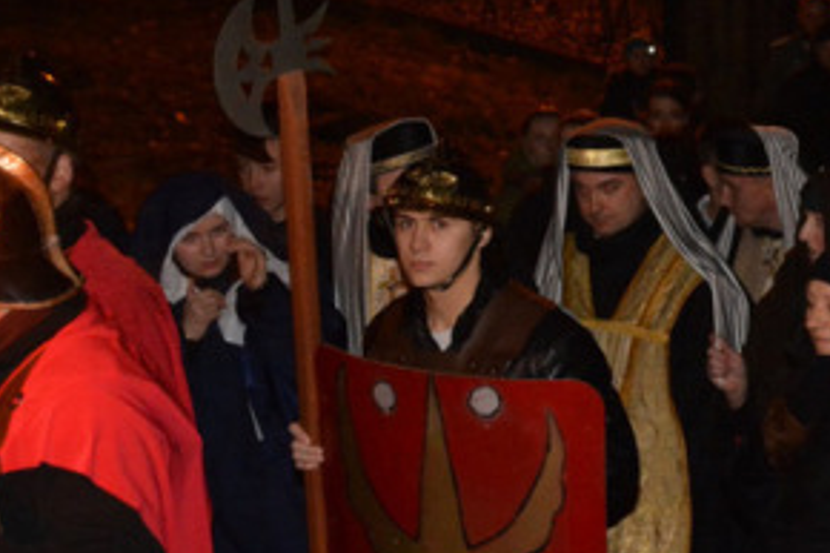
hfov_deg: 17.3
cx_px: 793
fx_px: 2673
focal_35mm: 116
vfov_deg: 11.8
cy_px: 327
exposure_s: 1/40
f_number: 4.5
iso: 1600
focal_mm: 34
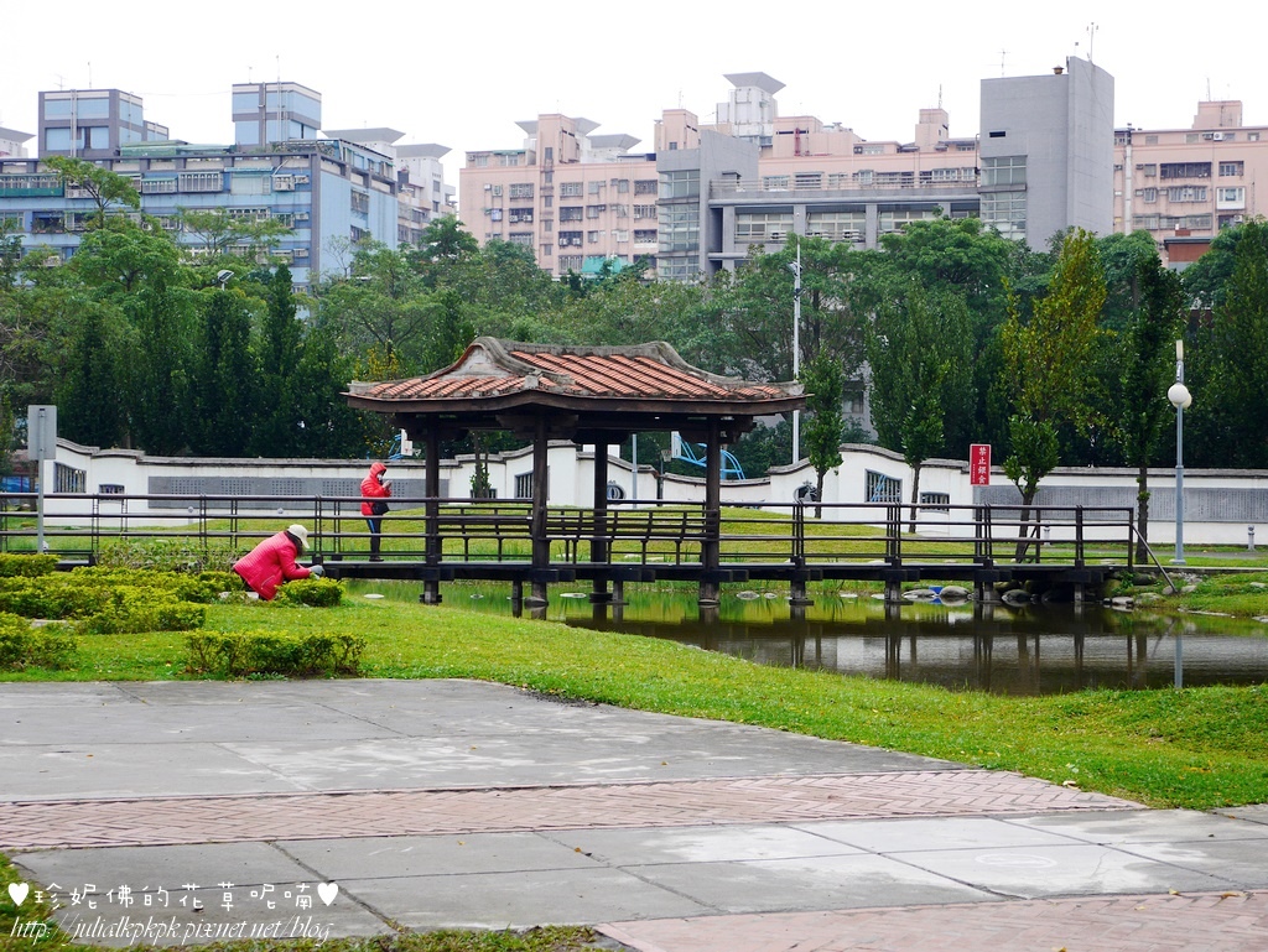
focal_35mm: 66
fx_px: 2419
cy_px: 476
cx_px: 634
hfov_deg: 29.4
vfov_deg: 22.3
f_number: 5.4
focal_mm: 33
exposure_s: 1/60
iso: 200
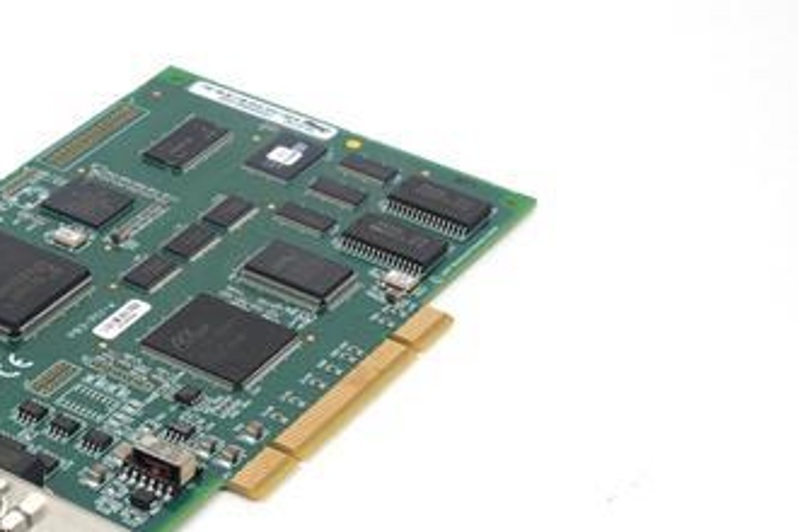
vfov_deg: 10.5
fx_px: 2904
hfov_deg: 15.5
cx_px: 121
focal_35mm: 131
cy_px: 342
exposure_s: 1/200
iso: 200
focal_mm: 48
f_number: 13
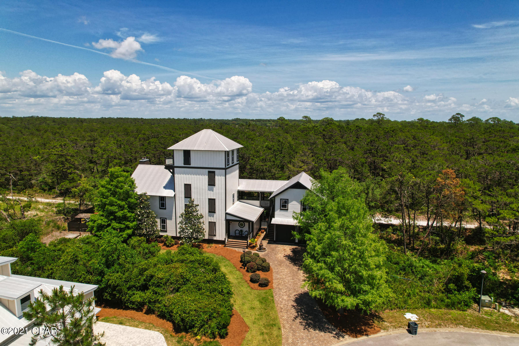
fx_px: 317
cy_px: 173
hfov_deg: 78.6
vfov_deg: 57.2
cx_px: 260
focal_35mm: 22
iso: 100
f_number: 2.8
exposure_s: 1/80
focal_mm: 8.38
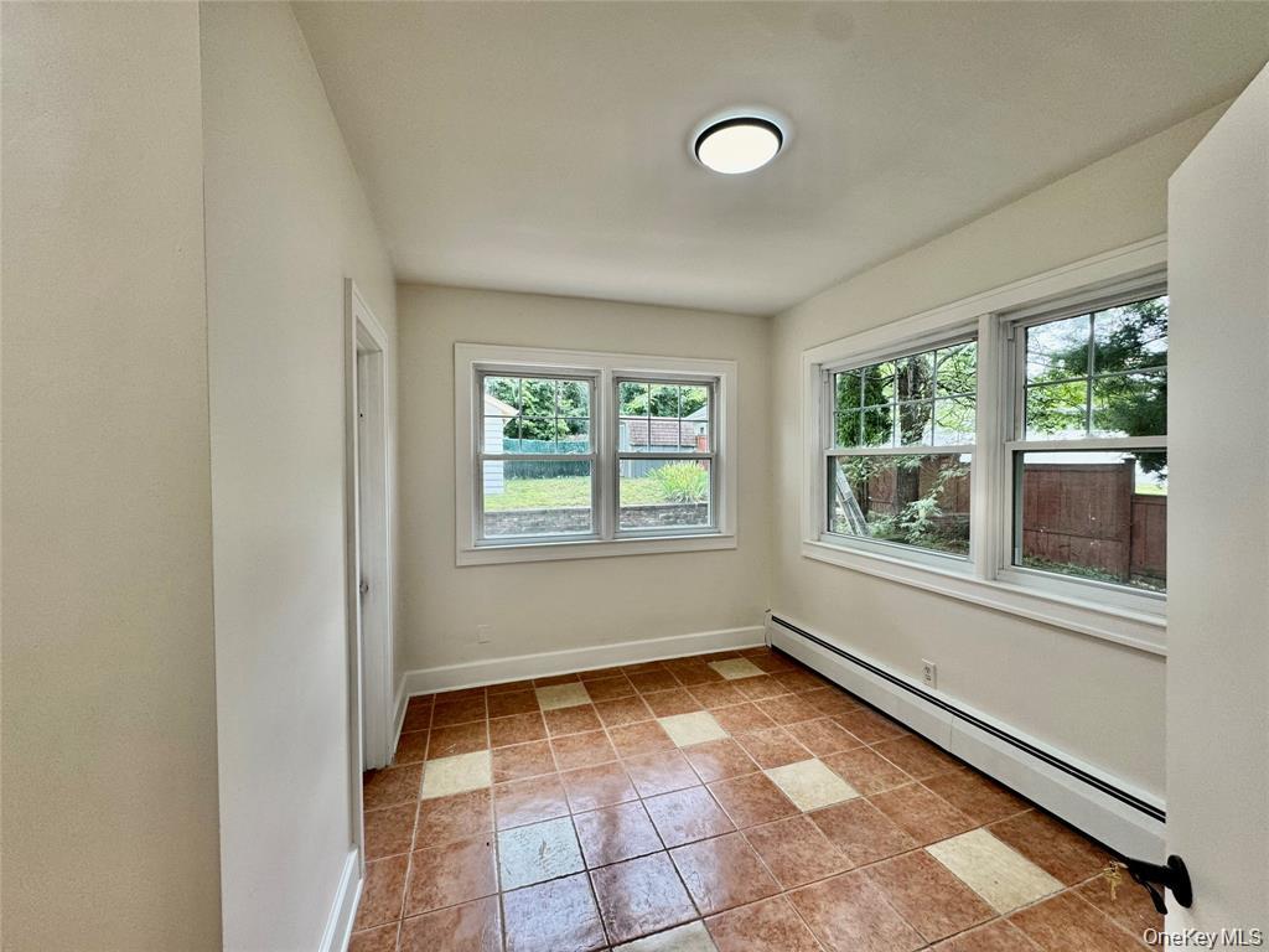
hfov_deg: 102.1
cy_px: 476
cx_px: 634
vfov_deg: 85.7
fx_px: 513
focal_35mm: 14
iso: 100
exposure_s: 1/120
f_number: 2.2
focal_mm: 2.22
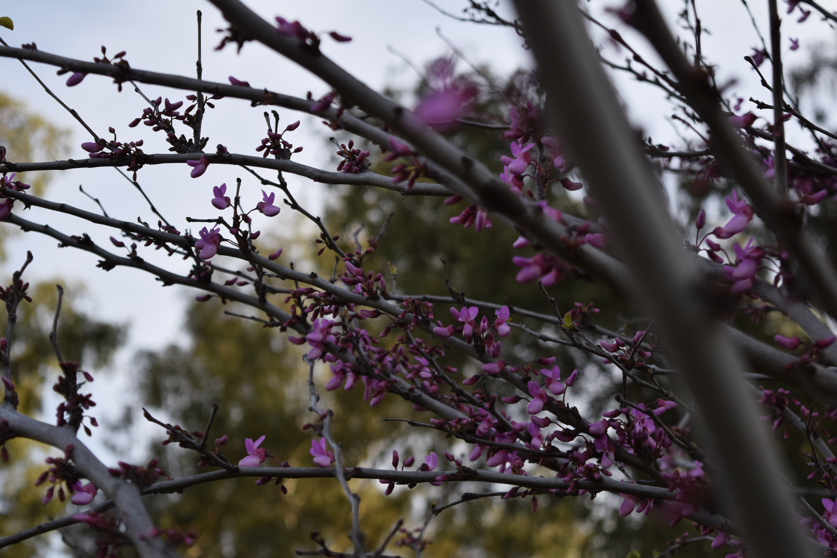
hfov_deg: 24.6
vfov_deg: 16.6
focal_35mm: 82
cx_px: 418
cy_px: 279
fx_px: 1918
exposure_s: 1/640
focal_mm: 55
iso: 200
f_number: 5.6
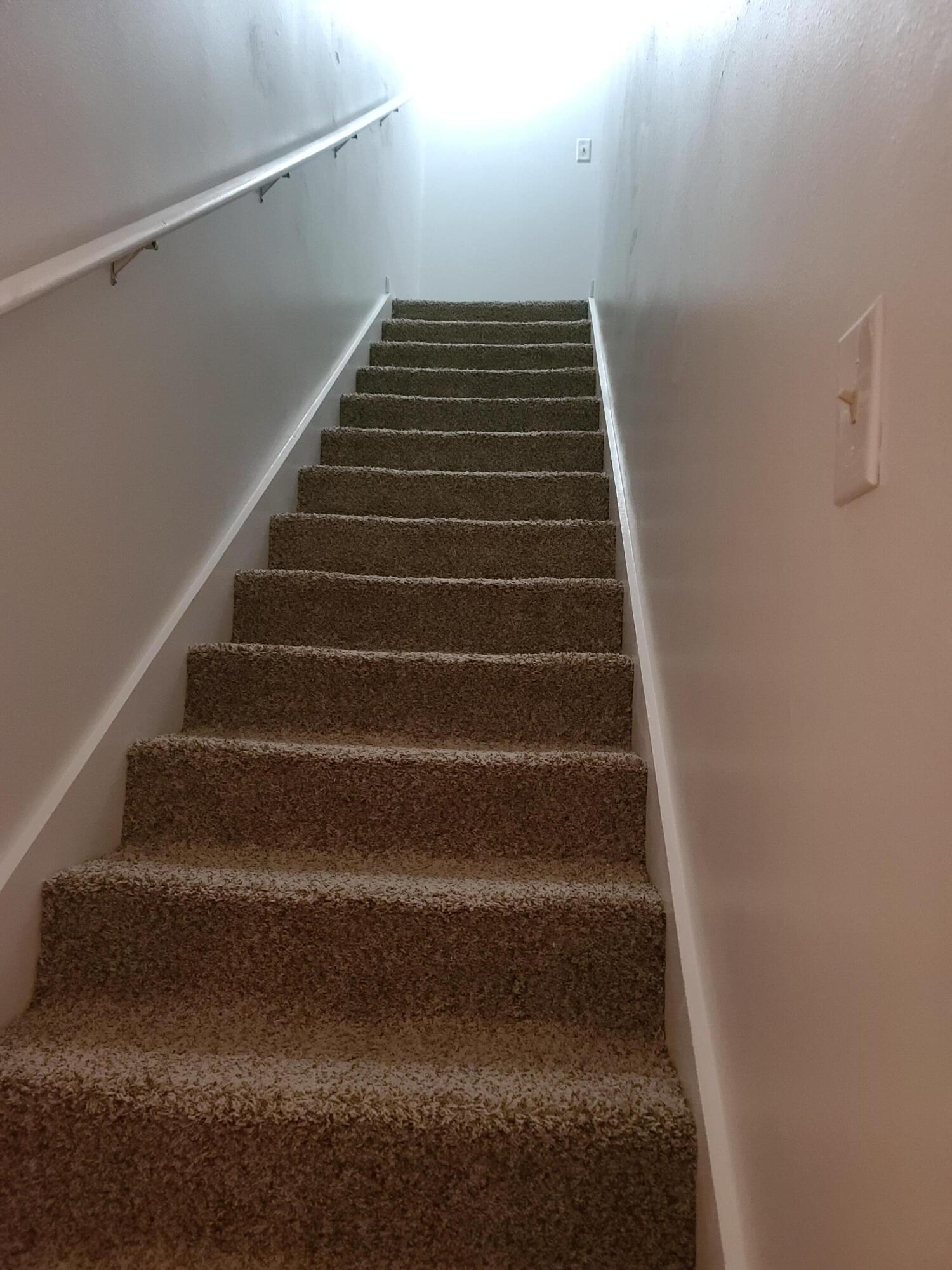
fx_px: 917
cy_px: 635
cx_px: 476
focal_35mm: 25
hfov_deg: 54.9
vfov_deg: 69.4
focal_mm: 7
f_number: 1.8
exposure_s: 1/24
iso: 500
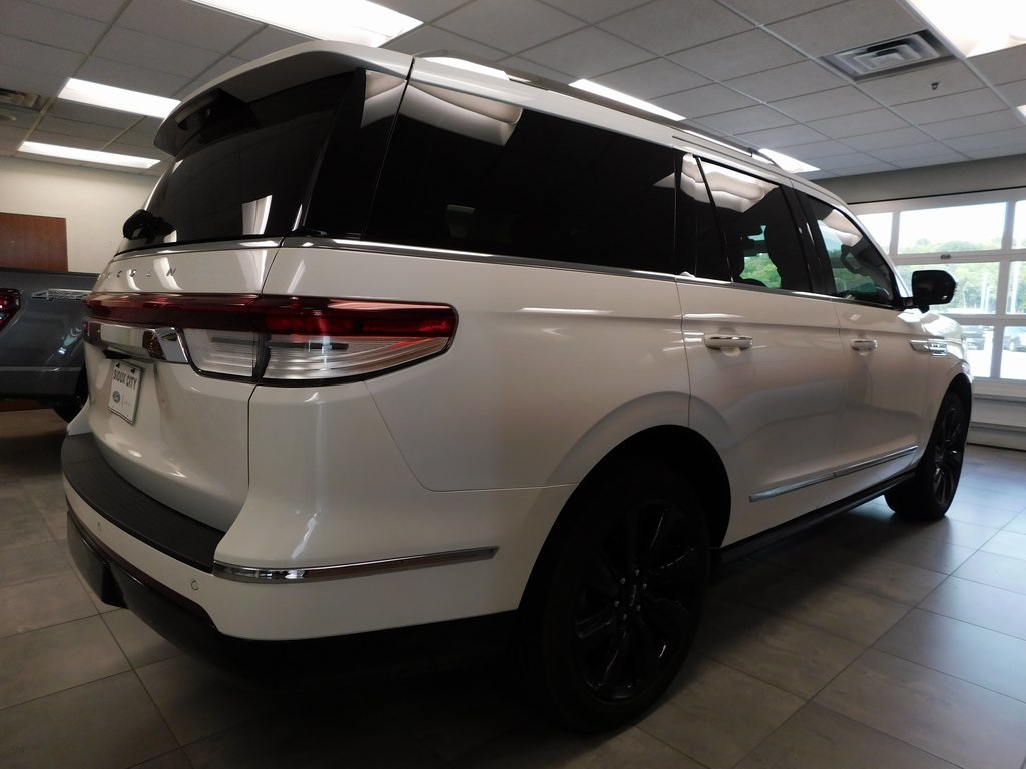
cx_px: 513
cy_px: 384
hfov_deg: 73.9
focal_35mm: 23
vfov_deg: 58.9
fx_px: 682
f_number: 3
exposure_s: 1/30
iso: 140
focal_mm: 4
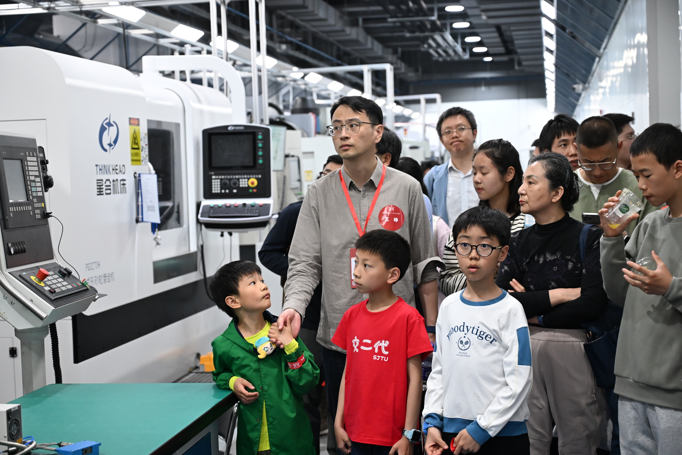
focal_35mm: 60
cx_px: 341
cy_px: 228
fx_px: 1137
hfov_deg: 33.4
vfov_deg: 22.6
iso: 5000
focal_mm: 60
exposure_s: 1/320
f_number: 4.5
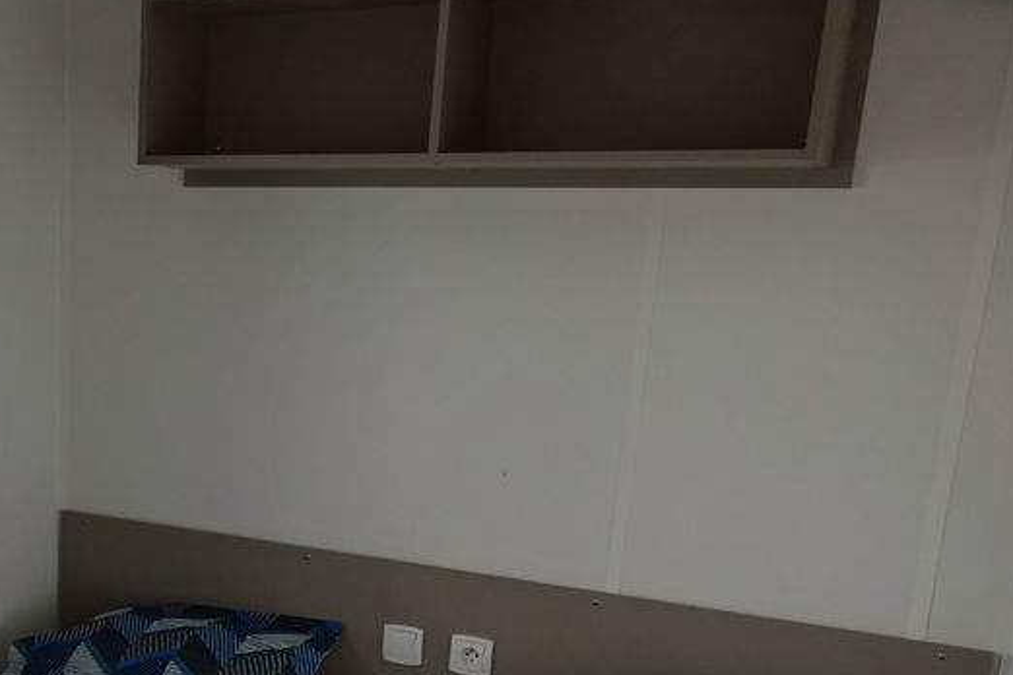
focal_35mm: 46
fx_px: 1294
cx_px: 101
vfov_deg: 28.3
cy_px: 593
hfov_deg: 39.6
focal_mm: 8.8
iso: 640
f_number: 2.4
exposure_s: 1/30
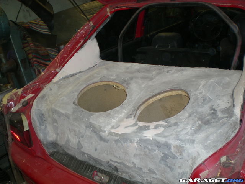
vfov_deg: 37.7
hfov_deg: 49.0
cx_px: 122
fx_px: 269
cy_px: 92
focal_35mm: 38
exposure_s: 1/30
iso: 50
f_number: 3.1
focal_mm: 6.3
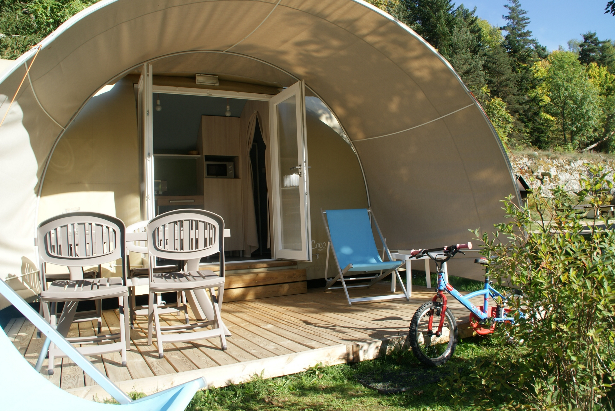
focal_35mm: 27
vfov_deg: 48.0
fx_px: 462
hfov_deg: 67.3
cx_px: 308
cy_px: 206
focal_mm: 18
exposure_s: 1/80
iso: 100
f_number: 9
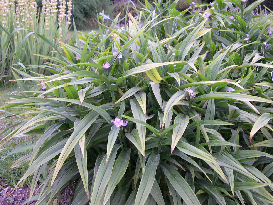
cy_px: 102
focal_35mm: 38
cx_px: 136
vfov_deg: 37.7
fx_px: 300
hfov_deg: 49.0
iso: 100
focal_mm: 8
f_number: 2.8
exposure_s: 1/33
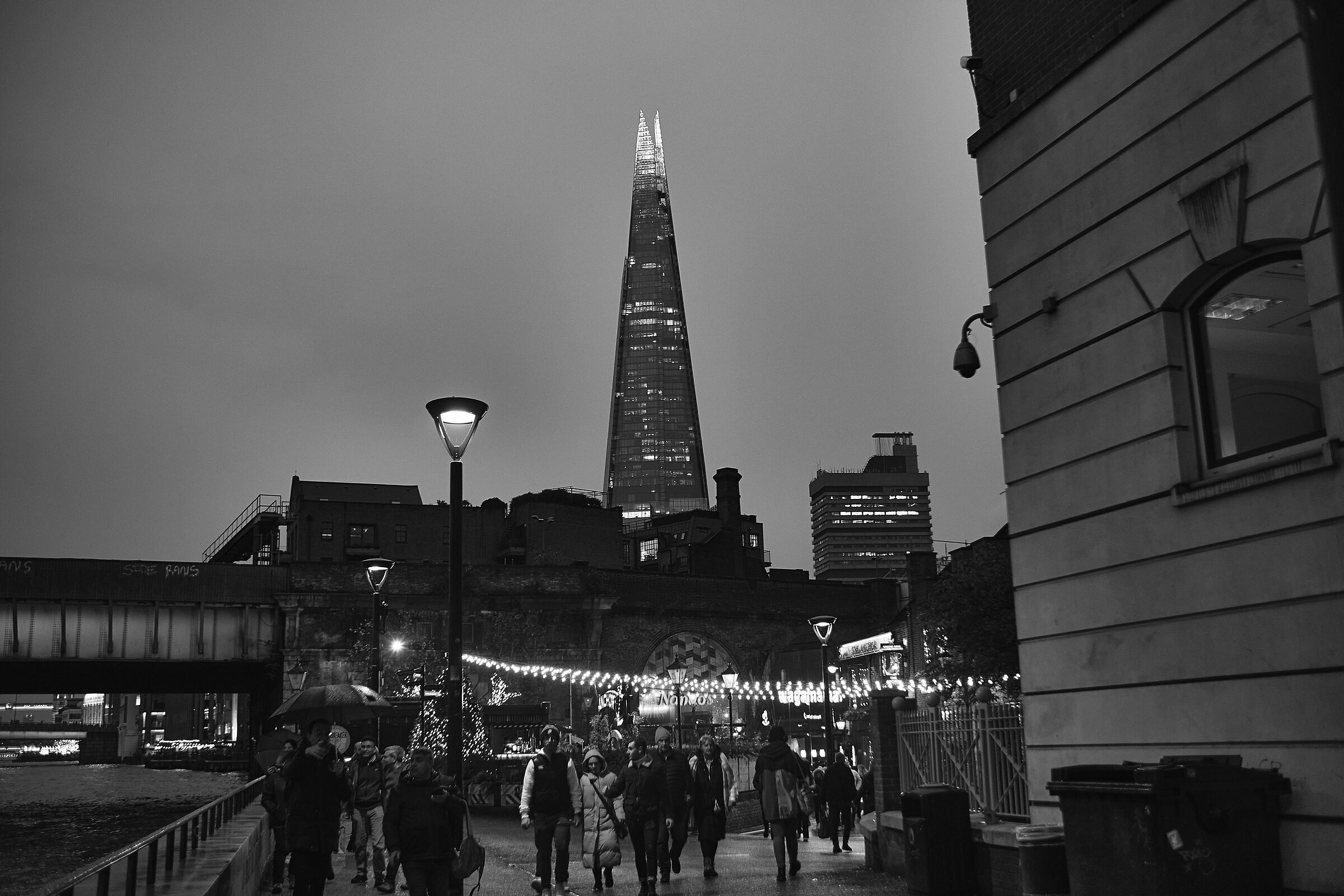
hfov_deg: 54.4
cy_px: 448
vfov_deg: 37.9
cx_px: 672
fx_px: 1307
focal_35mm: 35
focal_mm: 23
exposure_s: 1/60
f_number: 2
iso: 800
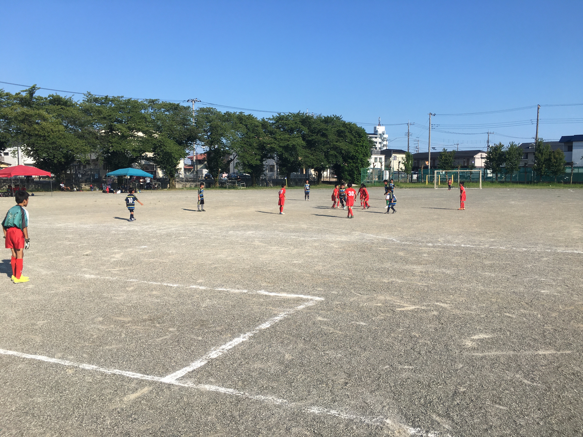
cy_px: 218
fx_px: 488
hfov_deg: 61.7
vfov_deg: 48.2
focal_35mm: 29
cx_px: 292
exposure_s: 1/1570
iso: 25
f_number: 2.2
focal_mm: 4.15
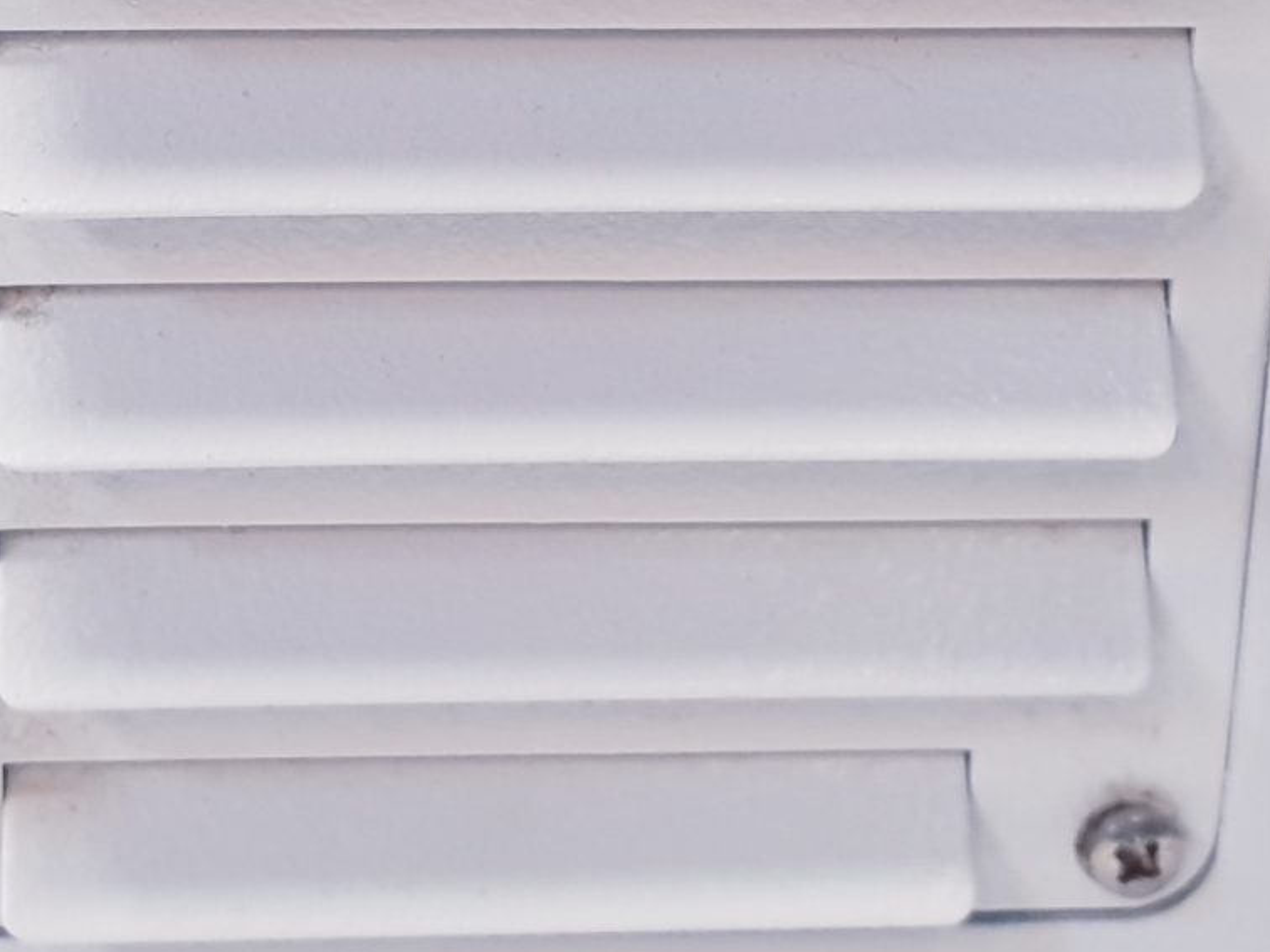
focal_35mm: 88
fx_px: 3229
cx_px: 403
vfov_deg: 16.3
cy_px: -59
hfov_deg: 22.1
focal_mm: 4.3
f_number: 2.4
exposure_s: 1/50
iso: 125
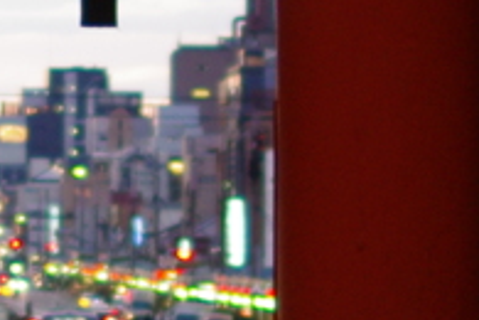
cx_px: -349
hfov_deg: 8.3
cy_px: 118
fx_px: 3206
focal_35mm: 241
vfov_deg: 5.7
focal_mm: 31
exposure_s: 1/60
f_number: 2
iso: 400
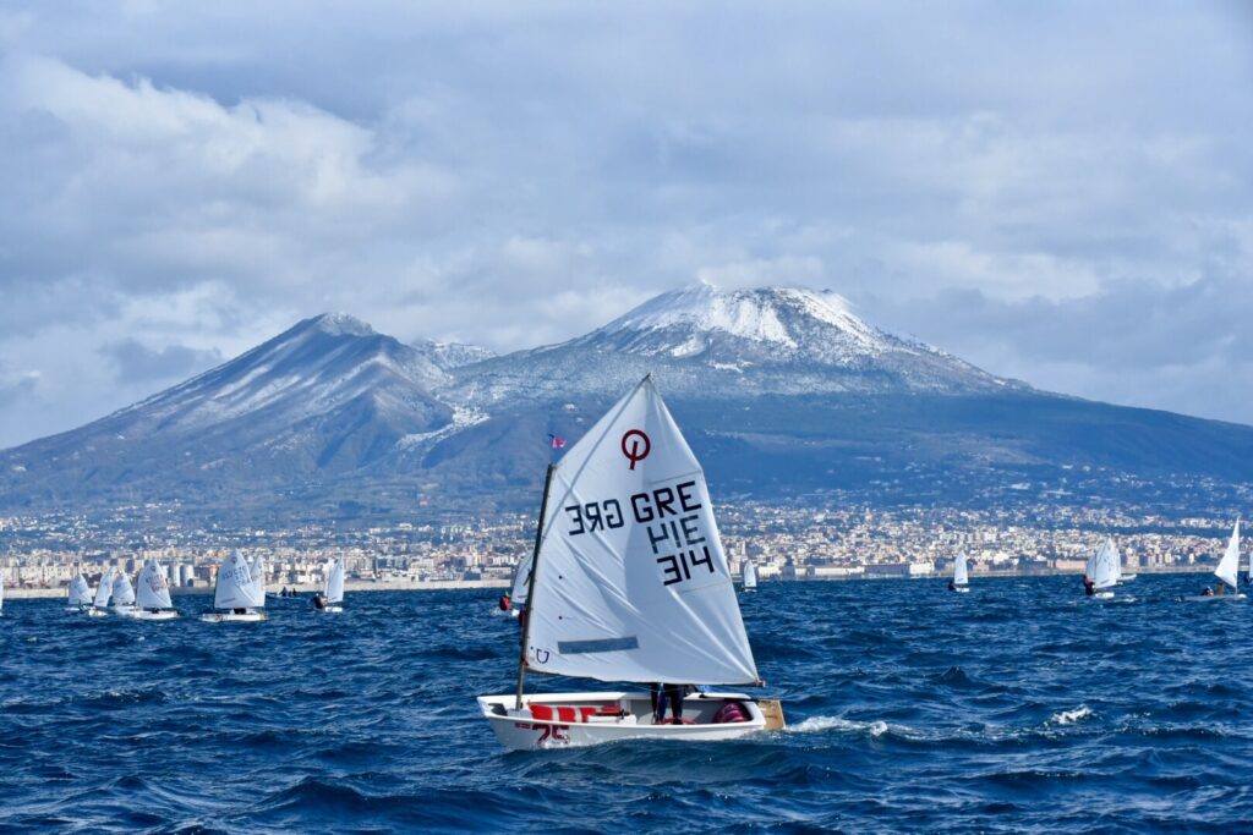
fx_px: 3655
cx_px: 626
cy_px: 418
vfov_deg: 13.0
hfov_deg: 19.5
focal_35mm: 105
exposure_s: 1/2500
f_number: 13
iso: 2500
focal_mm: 105
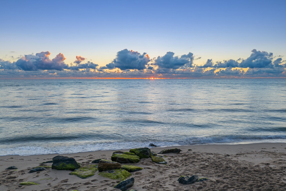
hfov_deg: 65.5
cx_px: 143
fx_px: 222
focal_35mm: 28
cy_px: 96
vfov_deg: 46.4
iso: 100
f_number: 5
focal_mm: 14.45
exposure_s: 1/20
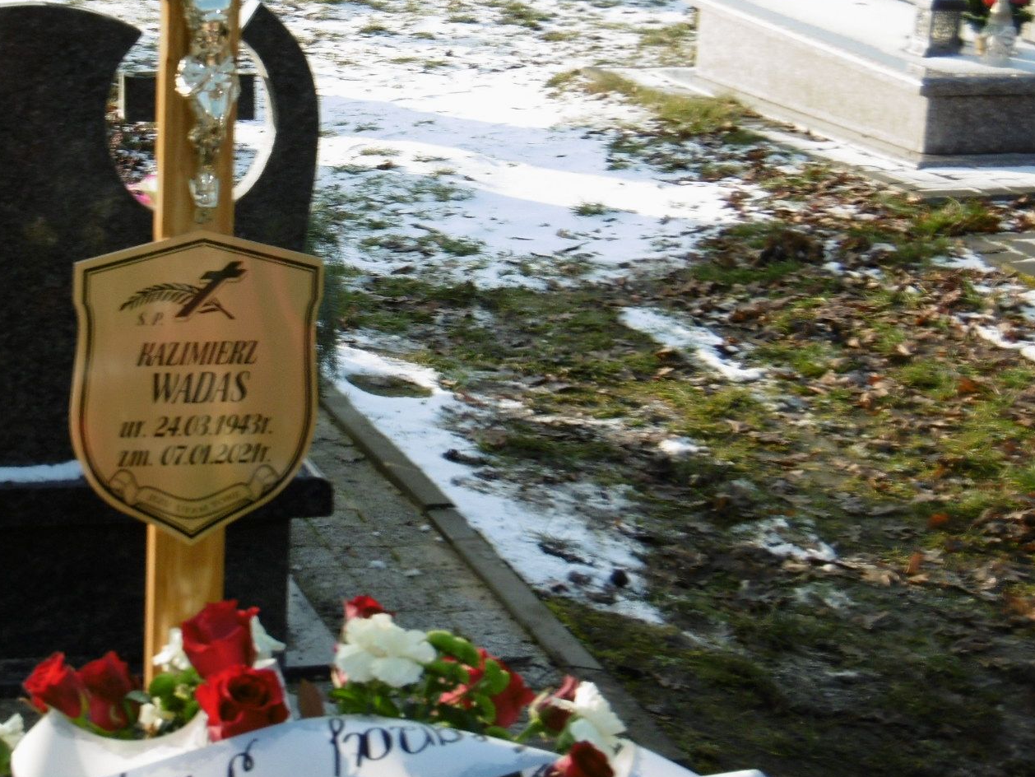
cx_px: 242
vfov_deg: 17.7
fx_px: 2482
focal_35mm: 83
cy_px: 188
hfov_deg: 23.3
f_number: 4
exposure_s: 1/250
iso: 100
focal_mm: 9.2
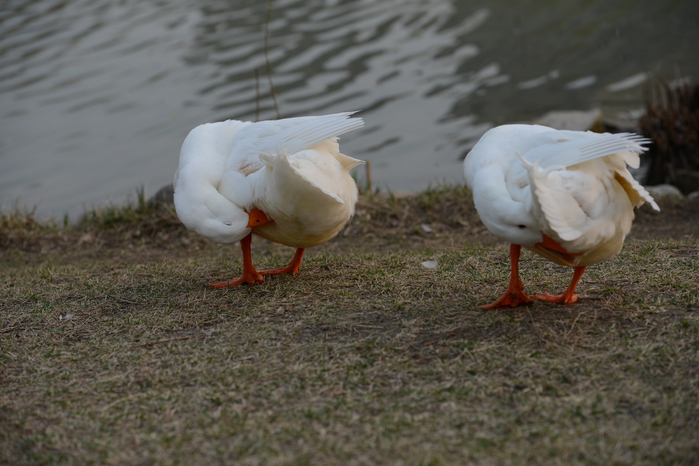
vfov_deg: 10.6
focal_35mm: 130
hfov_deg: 15.8
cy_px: 233
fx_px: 2525
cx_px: 350
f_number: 5
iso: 640
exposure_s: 1/1000
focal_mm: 130
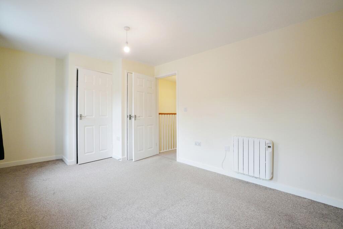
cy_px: 114
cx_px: 172
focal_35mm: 16
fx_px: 152
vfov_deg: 73.8
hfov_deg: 96.7
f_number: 9
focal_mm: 16
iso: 1250
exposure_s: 1/20
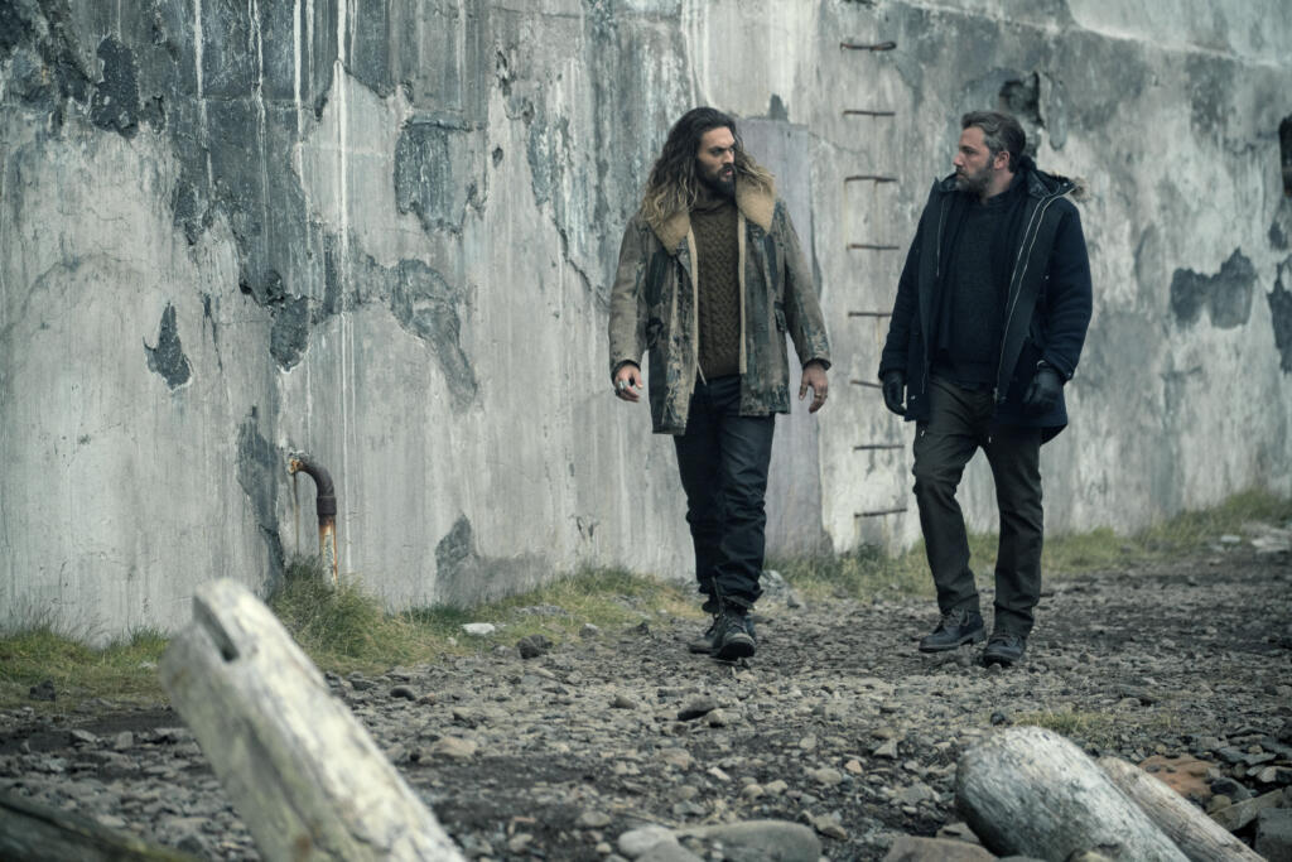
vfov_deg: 9.4
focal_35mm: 146
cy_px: 431
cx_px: 646
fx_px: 5240
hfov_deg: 14.1
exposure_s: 1/640
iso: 3200
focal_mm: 146
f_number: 4
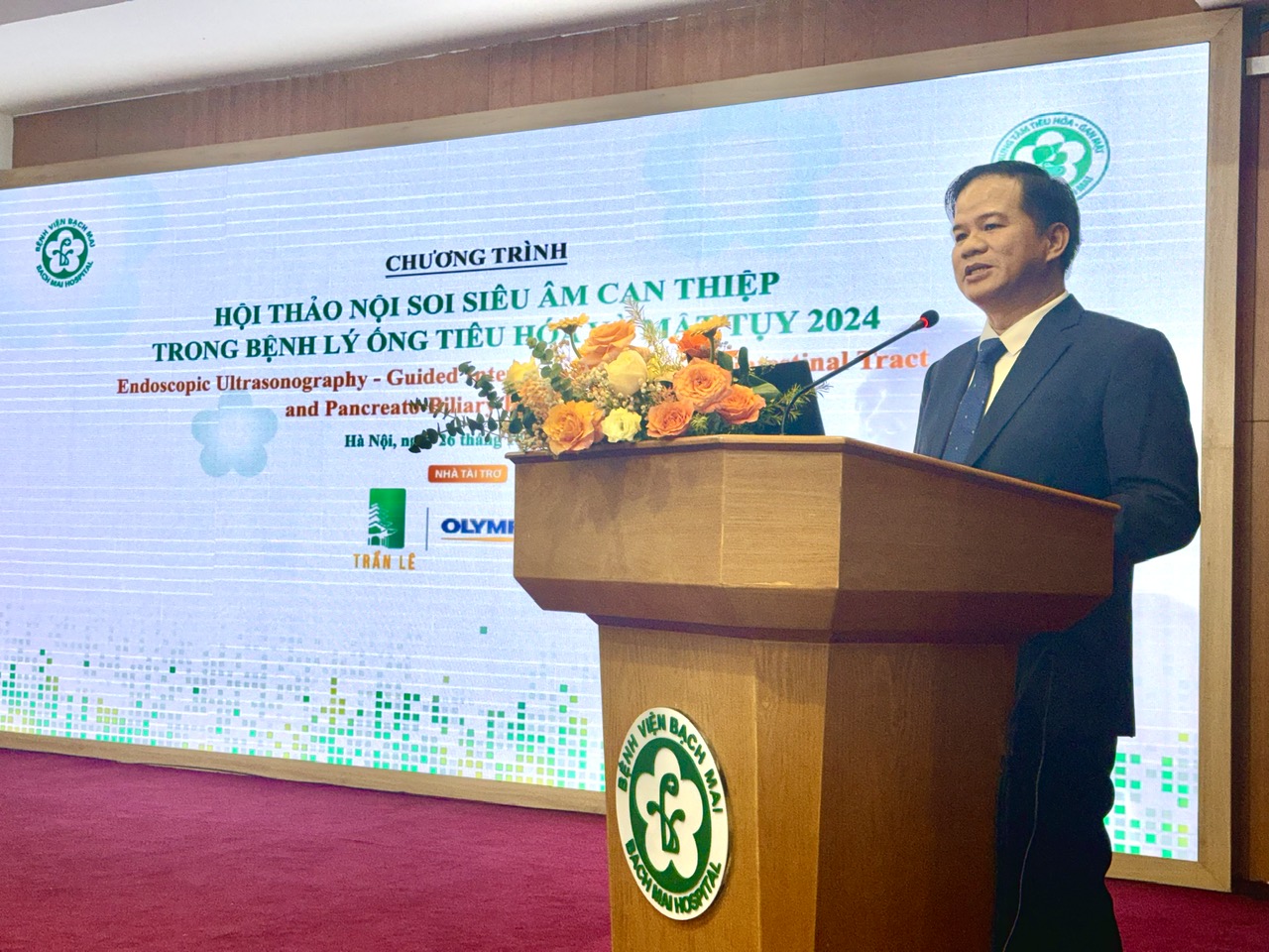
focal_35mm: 48
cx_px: 634
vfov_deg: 30.3
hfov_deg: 39.7
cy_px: 476
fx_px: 1760
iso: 100
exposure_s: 1/240
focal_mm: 6.76
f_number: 1.78
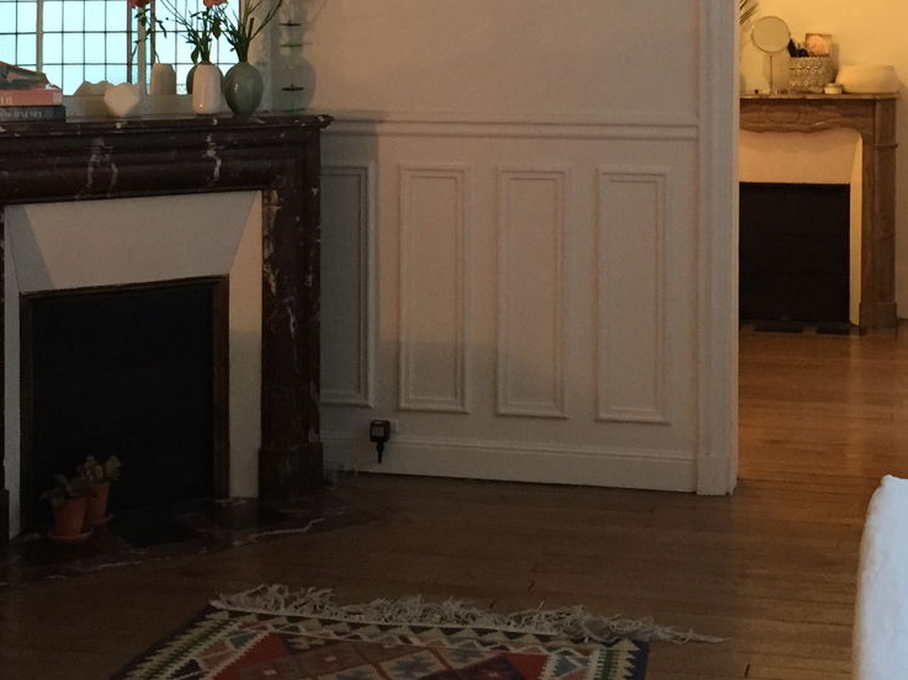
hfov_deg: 30.6
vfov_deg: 22.8
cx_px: 557
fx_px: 1652
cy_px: 94
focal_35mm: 63
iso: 250
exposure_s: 1/24
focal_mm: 4.15
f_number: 2.2
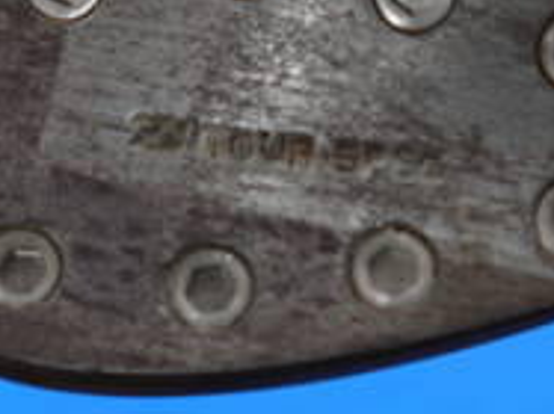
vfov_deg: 10.3
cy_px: 160
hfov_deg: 13.7
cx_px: 376
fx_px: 2303
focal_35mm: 144
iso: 200
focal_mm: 21
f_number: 4.3
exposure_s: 1/60
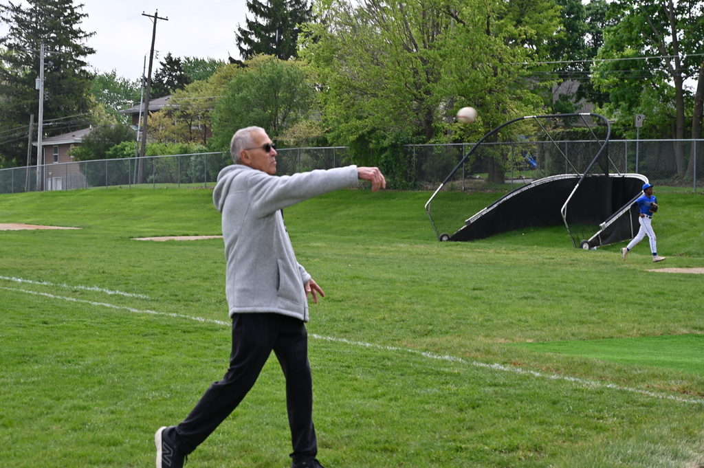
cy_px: 234
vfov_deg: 19.4
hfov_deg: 28.9
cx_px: 352
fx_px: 1368
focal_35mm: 70
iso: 100
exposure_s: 1/400
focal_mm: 70
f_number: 7.1
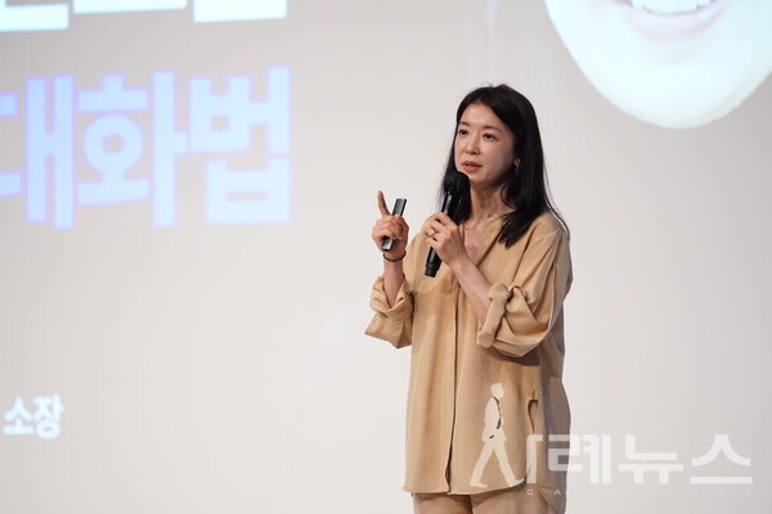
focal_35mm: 200
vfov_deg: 6.9
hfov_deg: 10.3
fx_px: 4289
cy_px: 257
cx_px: 386
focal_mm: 200
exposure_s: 1/200
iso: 4000
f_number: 2.8
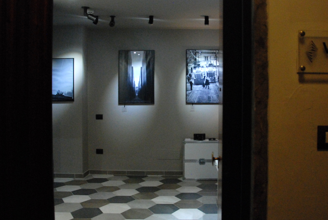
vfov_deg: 37.0
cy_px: 109
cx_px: 196
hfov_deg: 52.7
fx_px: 328
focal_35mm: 36
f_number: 3.5
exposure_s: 1/100
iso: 1600
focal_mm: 18
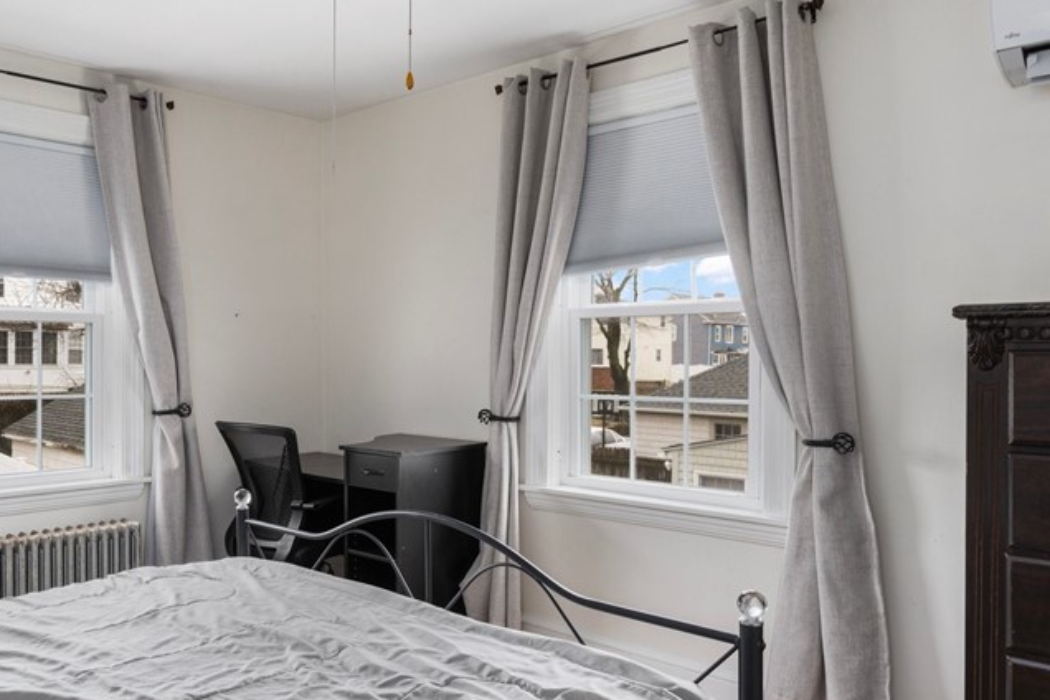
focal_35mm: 29
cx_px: 362
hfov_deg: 62.3
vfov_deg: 44.9
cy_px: 385
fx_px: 846
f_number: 7.1
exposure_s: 1/100
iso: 640
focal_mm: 17
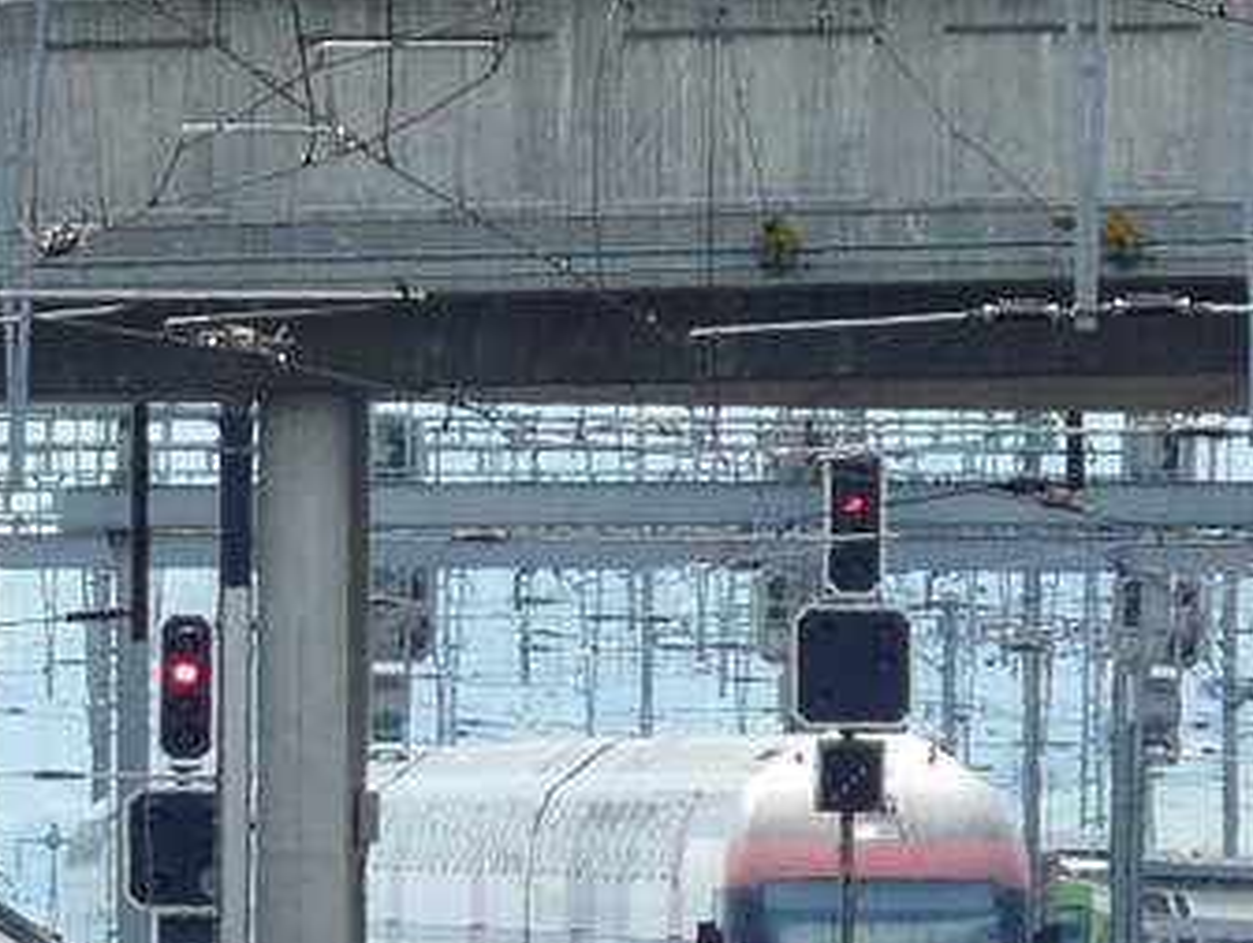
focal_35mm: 509
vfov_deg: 2.9
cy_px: 975
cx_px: -548
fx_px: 18451
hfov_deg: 3.9
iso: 100
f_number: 5.6
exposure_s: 1/250
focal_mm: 28.1
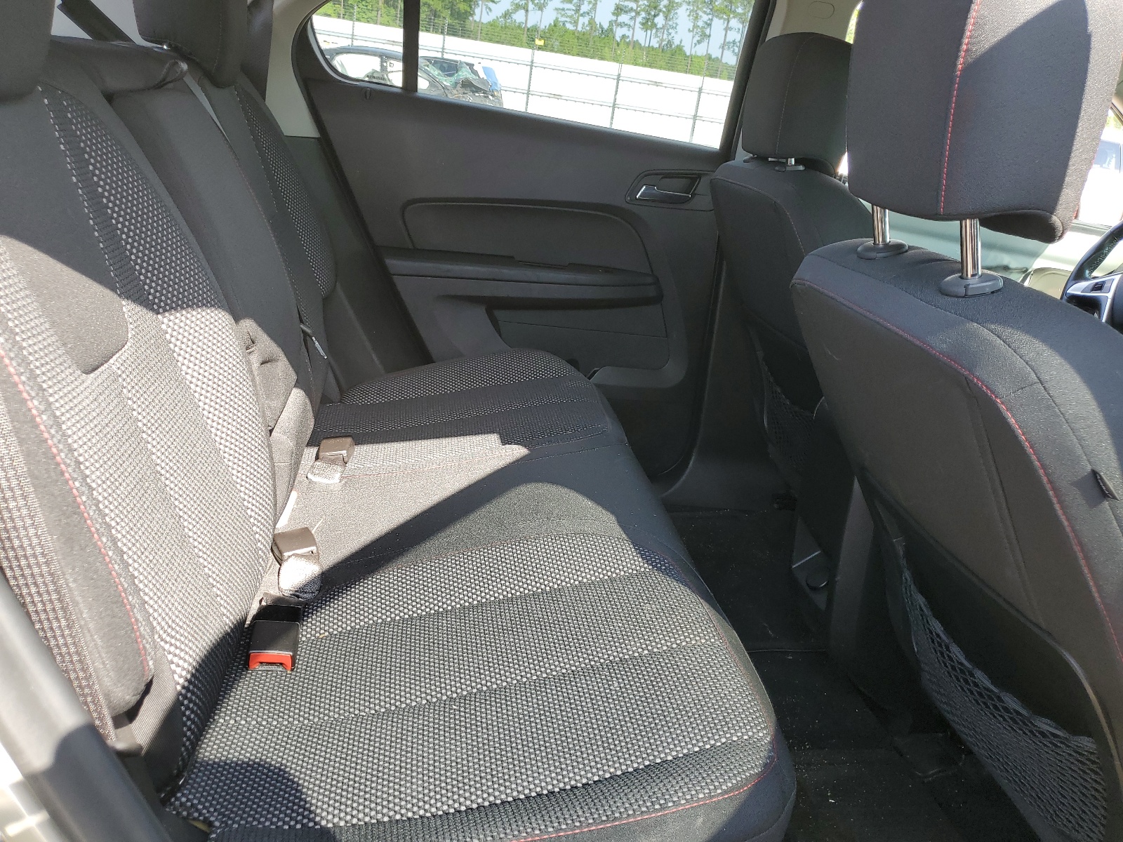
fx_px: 843
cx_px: 562
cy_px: 421
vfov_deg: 53.1
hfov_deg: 67.3
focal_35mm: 26
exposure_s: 1/256
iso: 50
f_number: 1.5
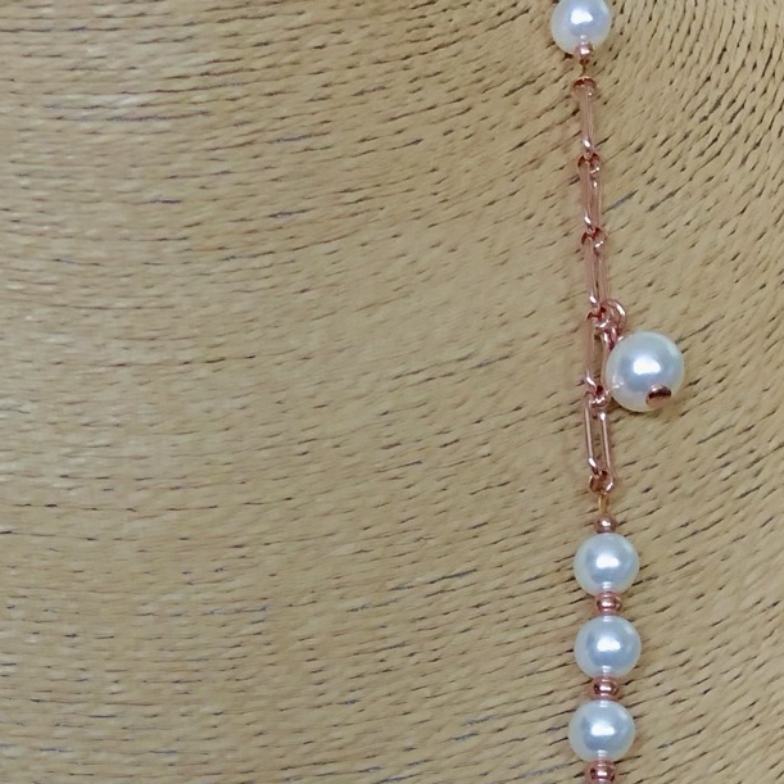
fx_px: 2127
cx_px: 110
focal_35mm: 83
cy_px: 994
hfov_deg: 20.5
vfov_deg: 19.4
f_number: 1.8
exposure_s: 1/15
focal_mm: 3.99
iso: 50
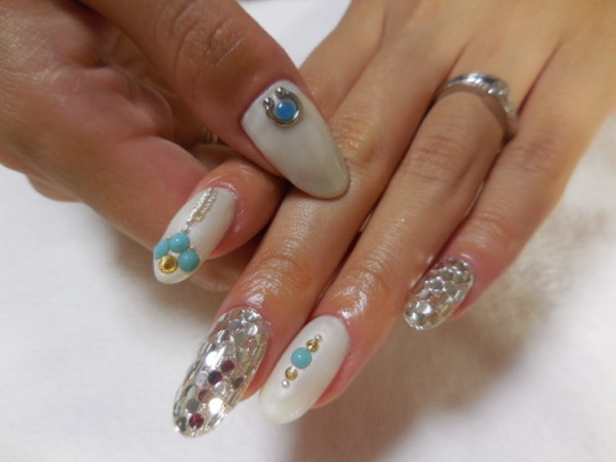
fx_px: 445
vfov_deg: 54.9
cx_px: 308
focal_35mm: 25
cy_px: 231
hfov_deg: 69.4
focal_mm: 4.5
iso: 160
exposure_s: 1/30
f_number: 3.3
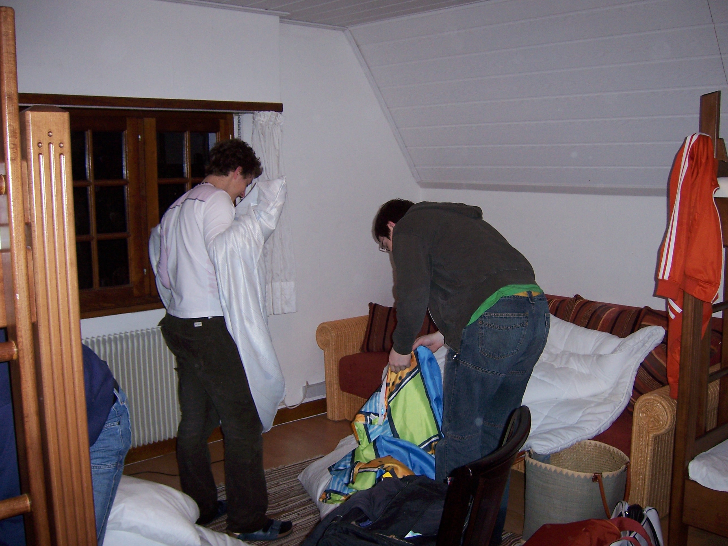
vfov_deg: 39.7
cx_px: 364
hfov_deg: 51.4
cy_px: 273
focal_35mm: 36
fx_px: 757
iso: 125
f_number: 2.8
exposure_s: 1/60
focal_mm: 6.2
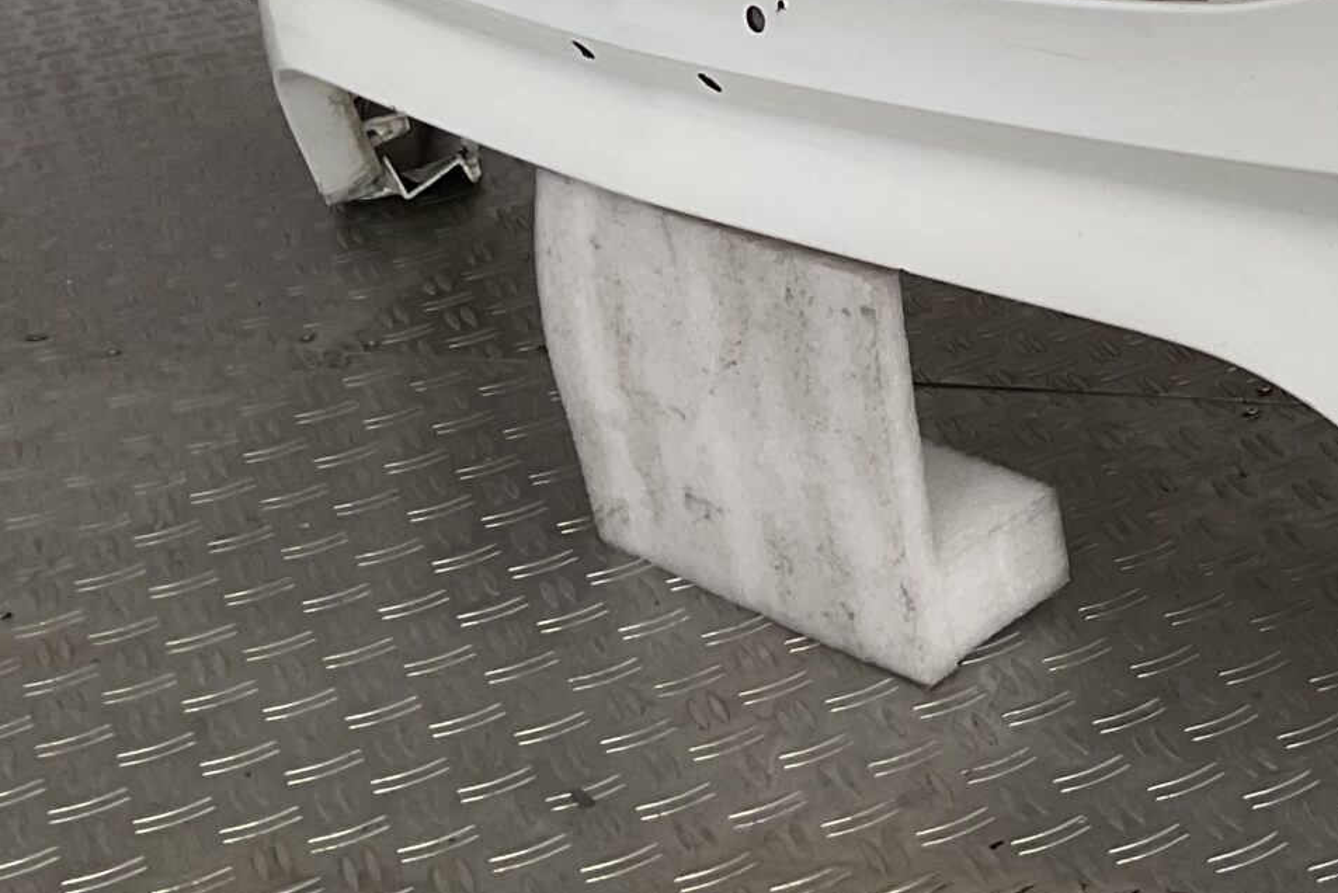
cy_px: -153
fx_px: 3011
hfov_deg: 23.0
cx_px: 1595
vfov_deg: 16.2
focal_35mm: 81
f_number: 1.8
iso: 16
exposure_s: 1/254
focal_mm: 3
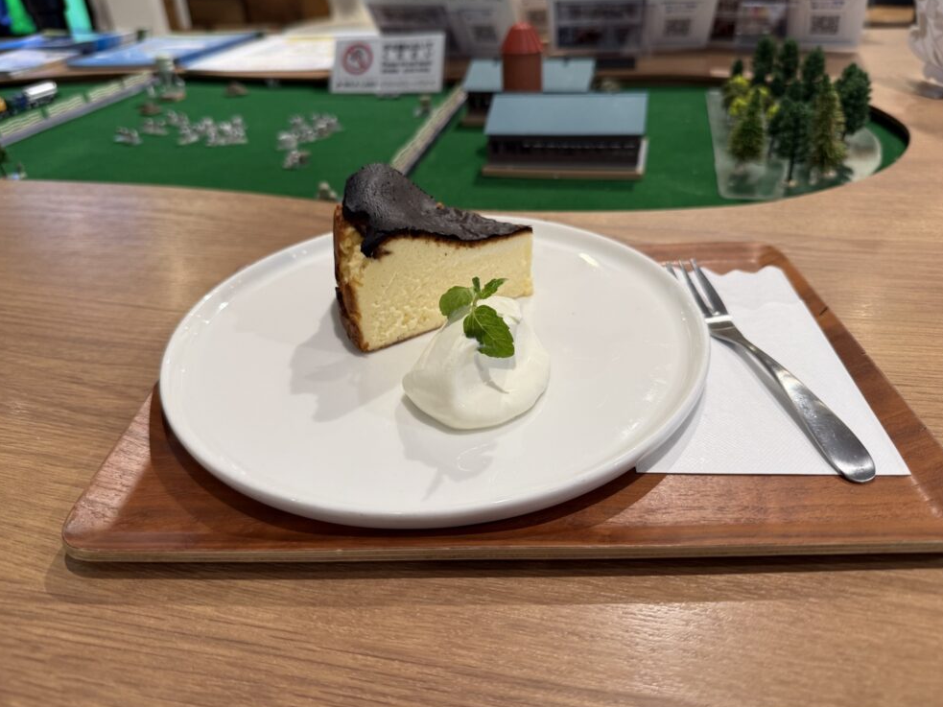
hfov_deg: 69.4
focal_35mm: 25
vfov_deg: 54.9
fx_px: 681
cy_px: 348
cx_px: 466
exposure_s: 1/100
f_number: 1.78
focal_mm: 6.76
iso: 125
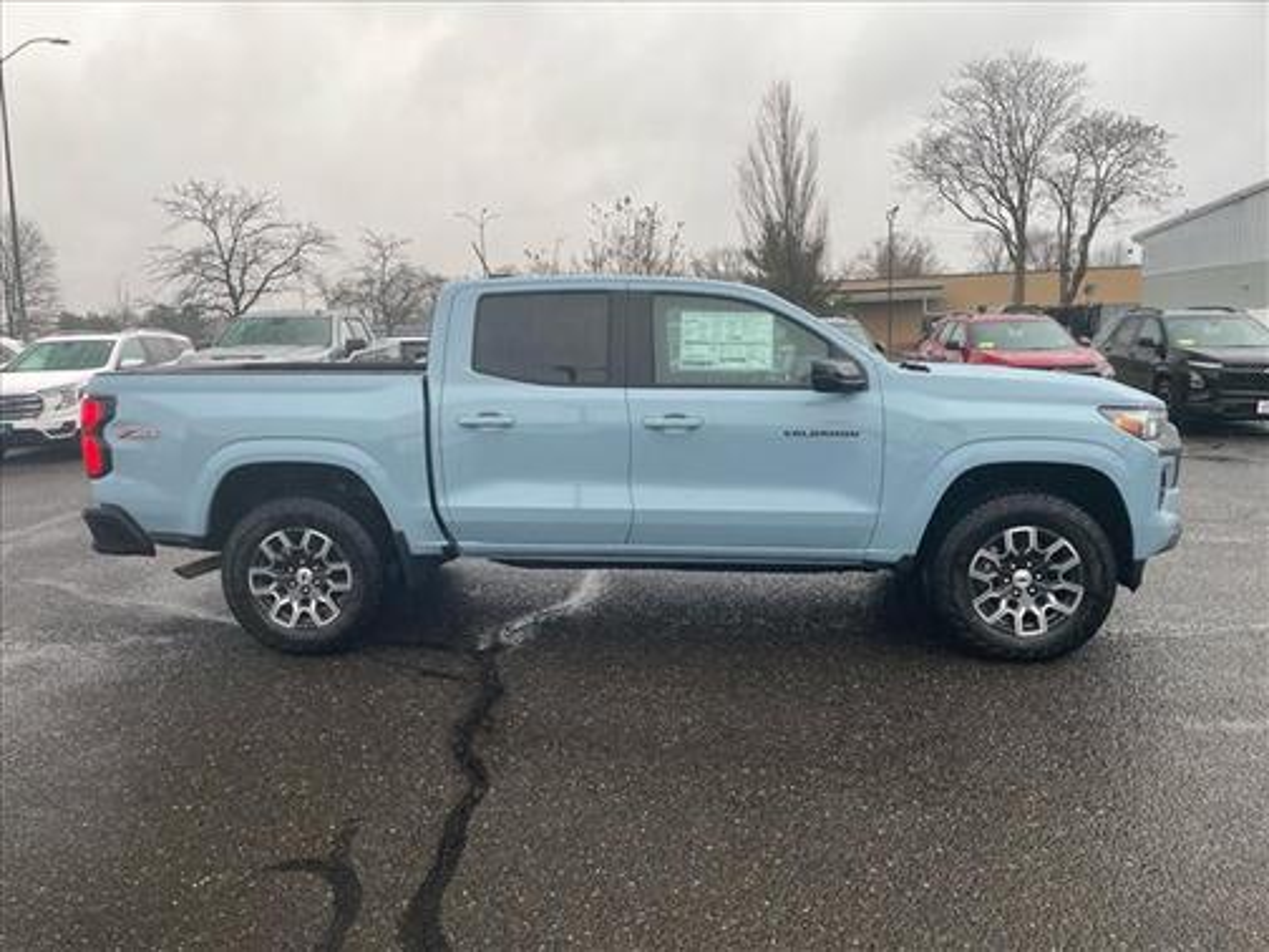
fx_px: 953
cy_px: 476
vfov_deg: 53.1
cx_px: 634
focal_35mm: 26
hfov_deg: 67.3
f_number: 1.6
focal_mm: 4.2
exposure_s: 1/151
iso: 32
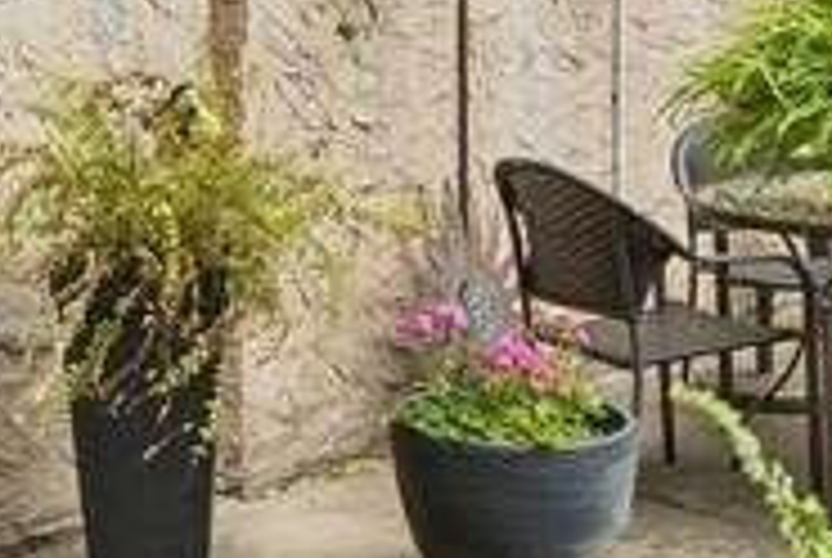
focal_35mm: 68
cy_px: 22
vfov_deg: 19.6
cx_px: 43
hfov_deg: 28.2
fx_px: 1574
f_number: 11
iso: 100
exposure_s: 1/30
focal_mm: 14
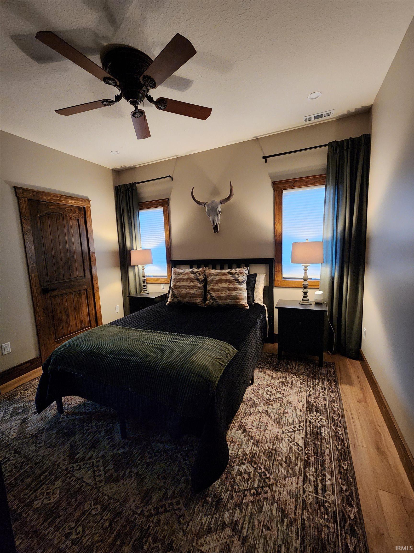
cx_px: 207
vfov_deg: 106.2
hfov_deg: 89.9
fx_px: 207
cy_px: 276
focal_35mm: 13
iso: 640
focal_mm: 2.2
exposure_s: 1/24
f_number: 2.2
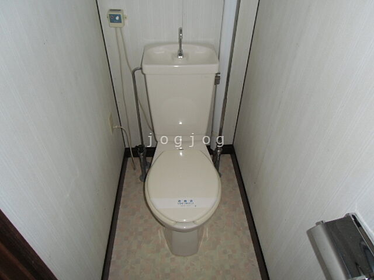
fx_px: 259
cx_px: 187
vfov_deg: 56.8
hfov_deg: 71.6
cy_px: 140
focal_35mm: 24
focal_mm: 4.24
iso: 64
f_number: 3
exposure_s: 1/60
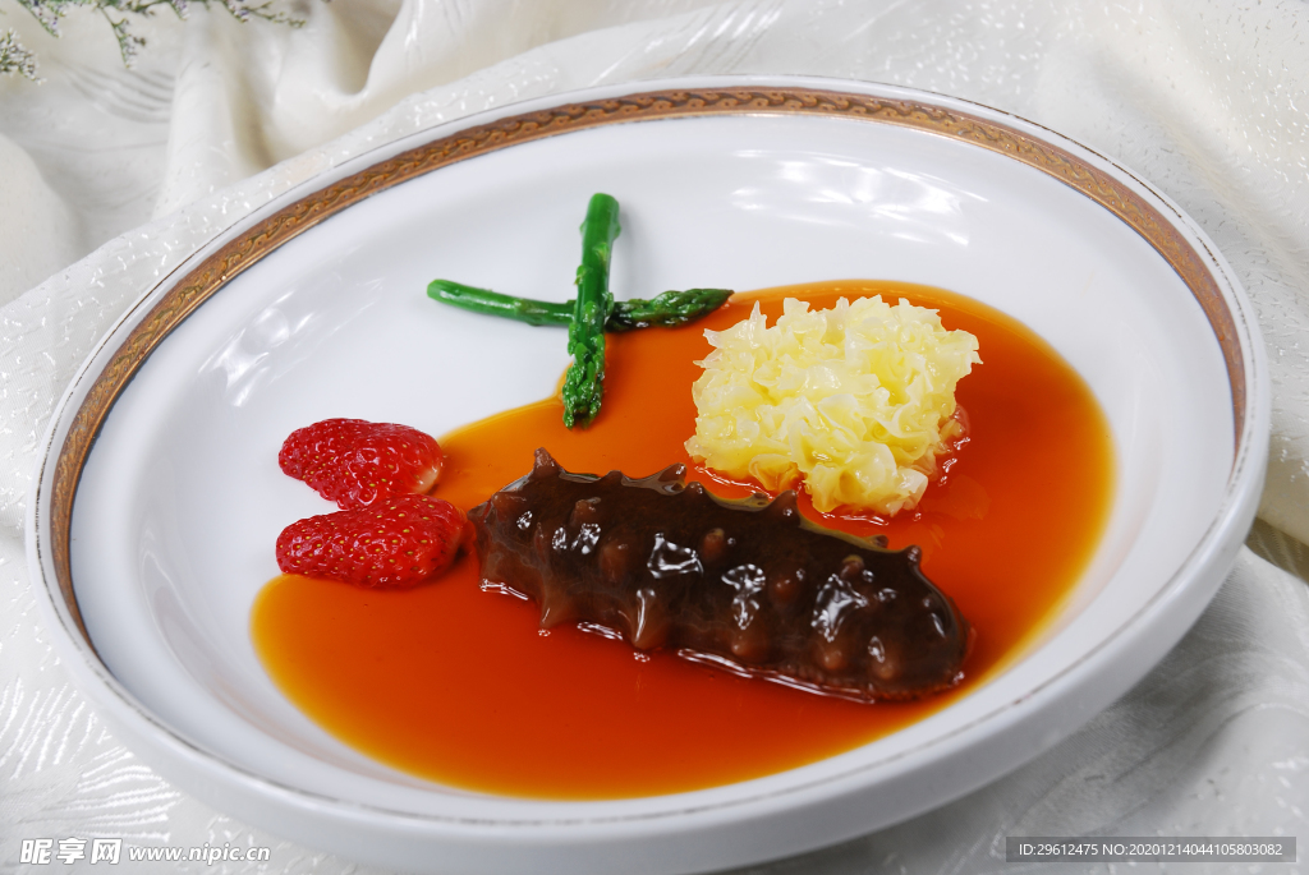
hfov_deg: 33.4
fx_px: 2184
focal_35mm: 60
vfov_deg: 22.7
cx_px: 654
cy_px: 438
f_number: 8
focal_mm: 40
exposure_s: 1/160
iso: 100
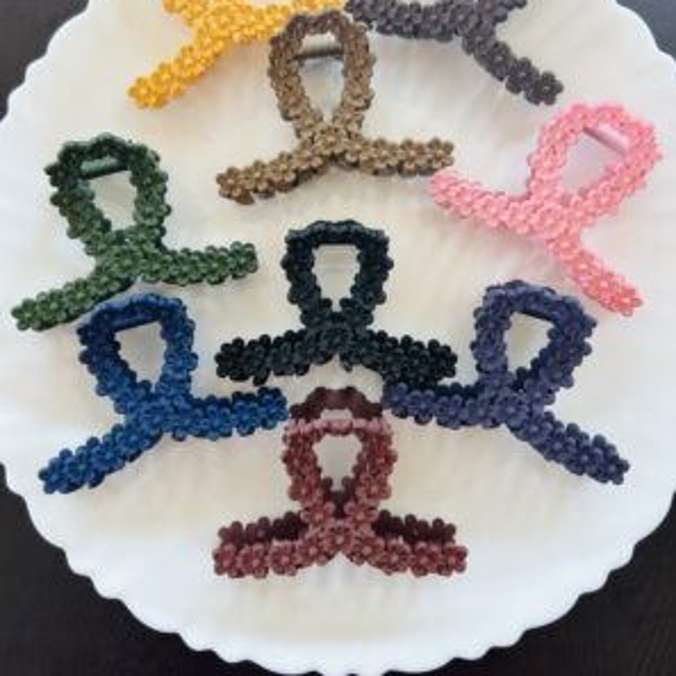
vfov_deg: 52.4
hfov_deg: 52.5
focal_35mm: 31
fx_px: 685
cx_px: 339
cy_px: 294
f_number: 1.5
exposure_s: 1/597
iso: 50
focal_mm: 5.7
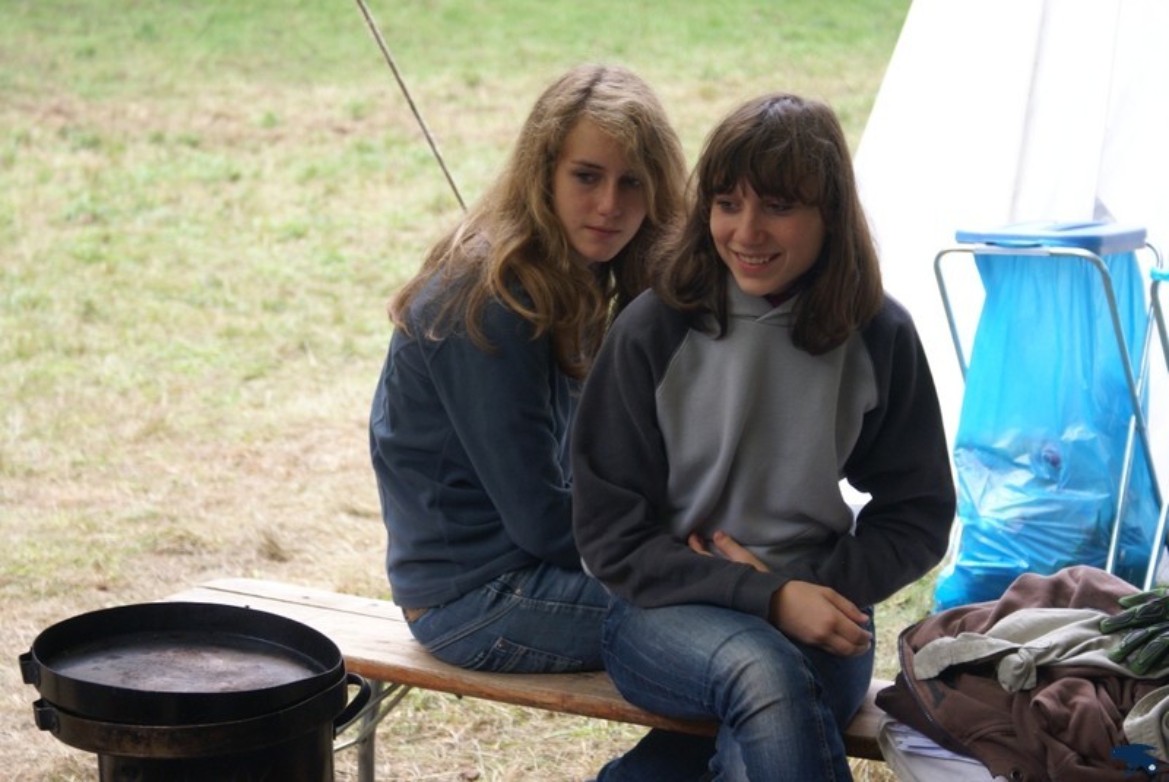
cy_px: 391
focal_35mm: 105
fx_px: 3413
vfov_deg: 13.1
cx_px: 584
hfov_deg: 19.4
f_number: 5.6
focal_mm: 70
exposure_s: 1/125
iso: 250
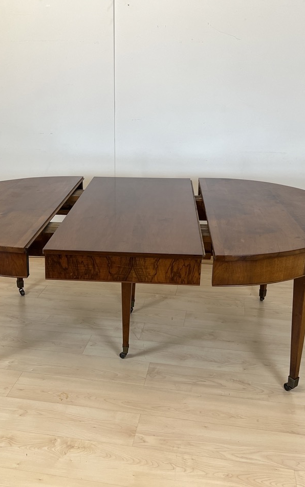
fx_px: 492
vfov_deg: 52.7
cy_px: 243
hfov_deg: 34.4
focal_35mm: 37
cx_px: 125
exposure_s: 1/121
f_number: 1.5
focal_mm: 5.7
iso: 125
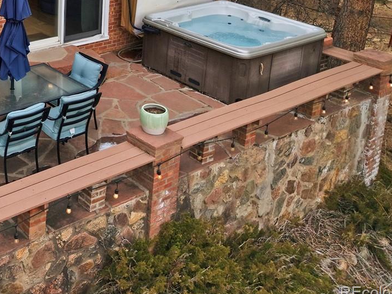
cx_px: -12
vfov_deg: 25.2
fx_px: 611
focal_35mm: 54
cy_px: -27
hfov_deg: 32.3
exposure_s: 1/3000
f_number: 1.8
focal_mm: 8.7
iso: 160
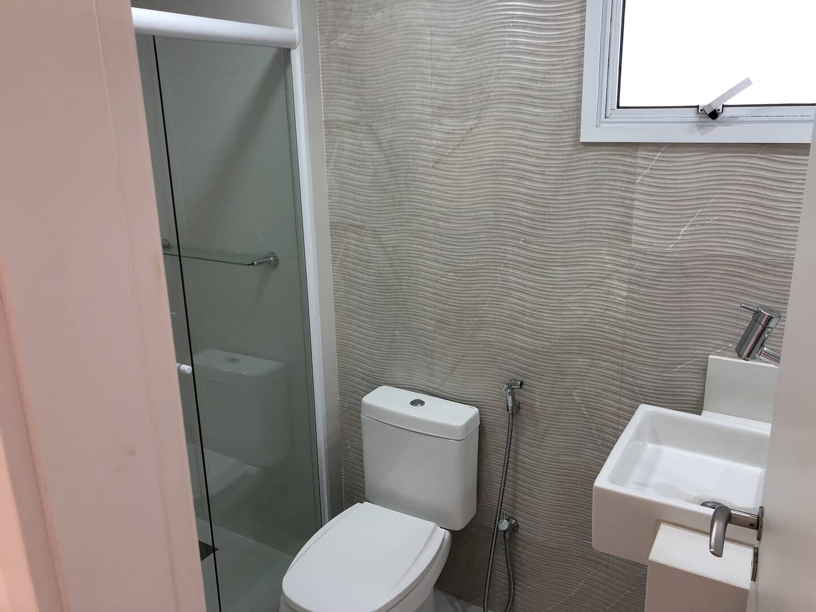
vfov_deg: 49.7
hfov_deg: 63.4
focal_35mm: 28
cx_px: 408
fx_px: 660
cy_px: 306
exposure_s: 1/30
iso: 25
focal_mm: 4
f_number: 1.8
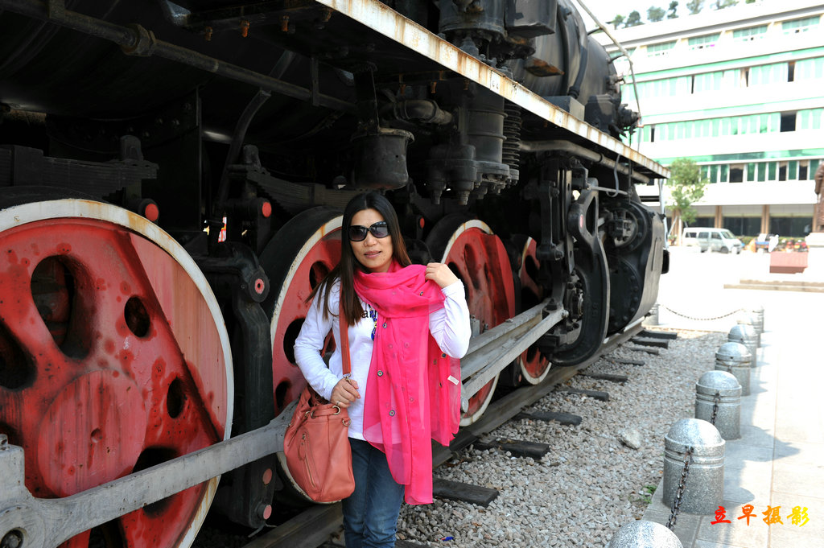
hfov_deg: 55.8
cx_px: 412
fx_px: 778
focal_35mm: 34
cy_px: 274
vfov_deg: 38.8
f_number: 5.6
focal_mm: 34
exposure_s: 1/160
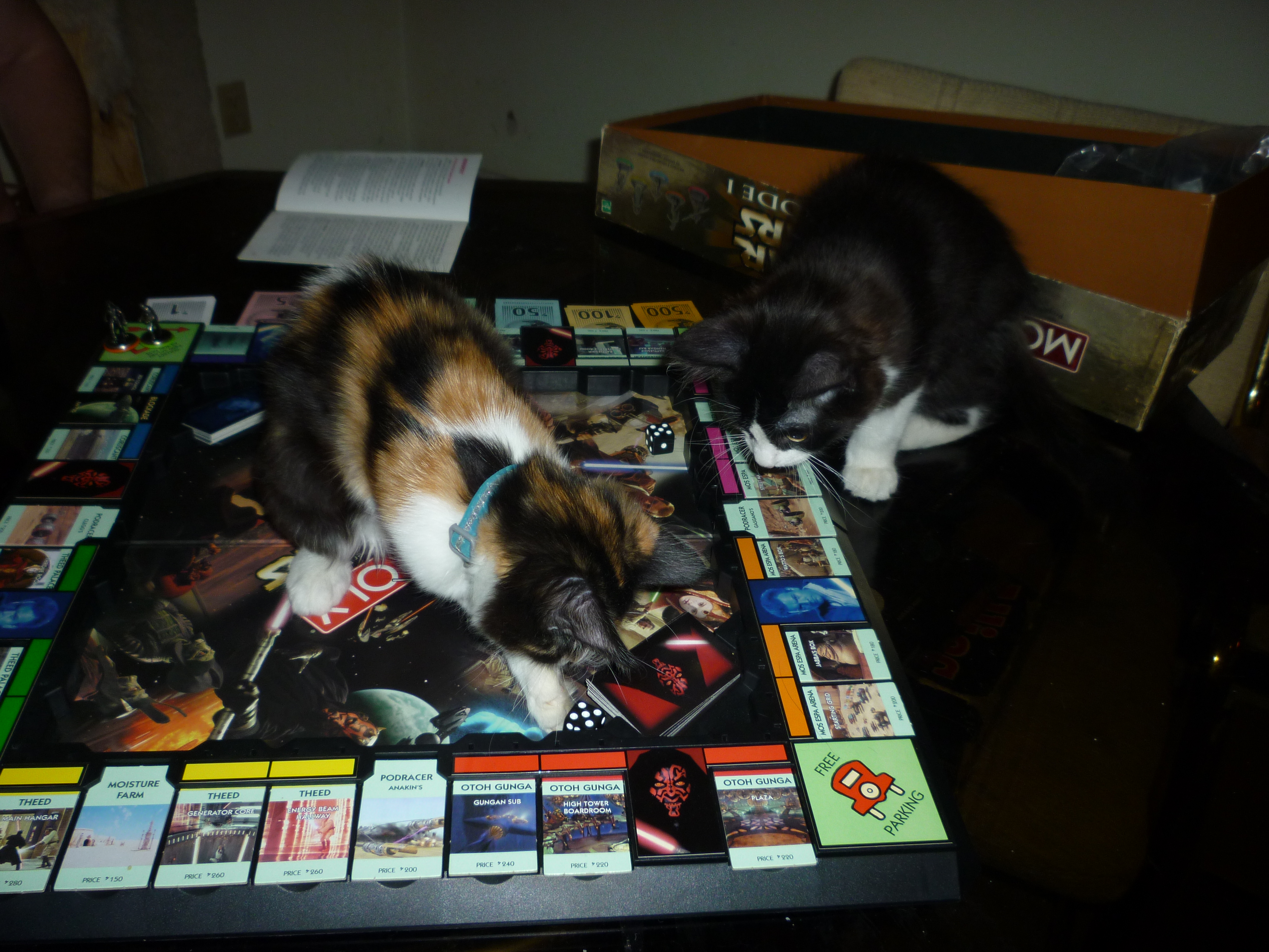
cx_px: 634
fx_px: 1063
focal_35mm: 29
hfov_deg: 61.7
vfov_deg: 48.2
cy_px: 476
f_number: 3.3
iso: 100
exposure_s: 1/30
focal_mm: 5.2
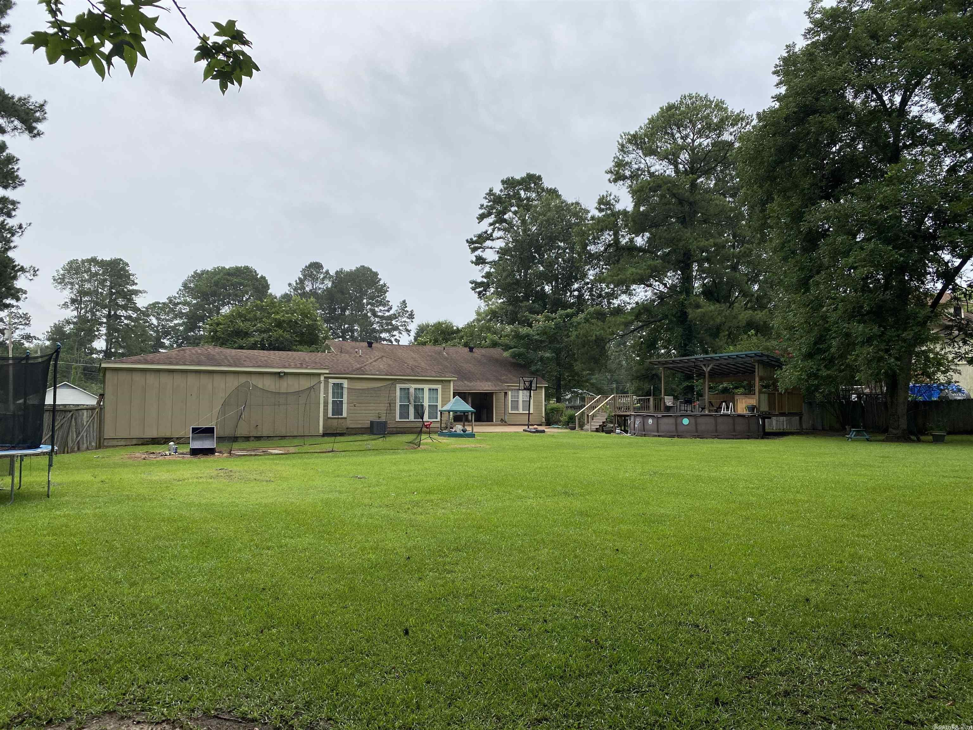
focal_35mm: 26
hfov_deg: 67.3
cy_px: 365
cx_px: 486
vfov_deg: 53.1
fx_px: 731
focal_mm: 4.25
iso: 32
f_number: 1.8
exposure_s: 1/1653
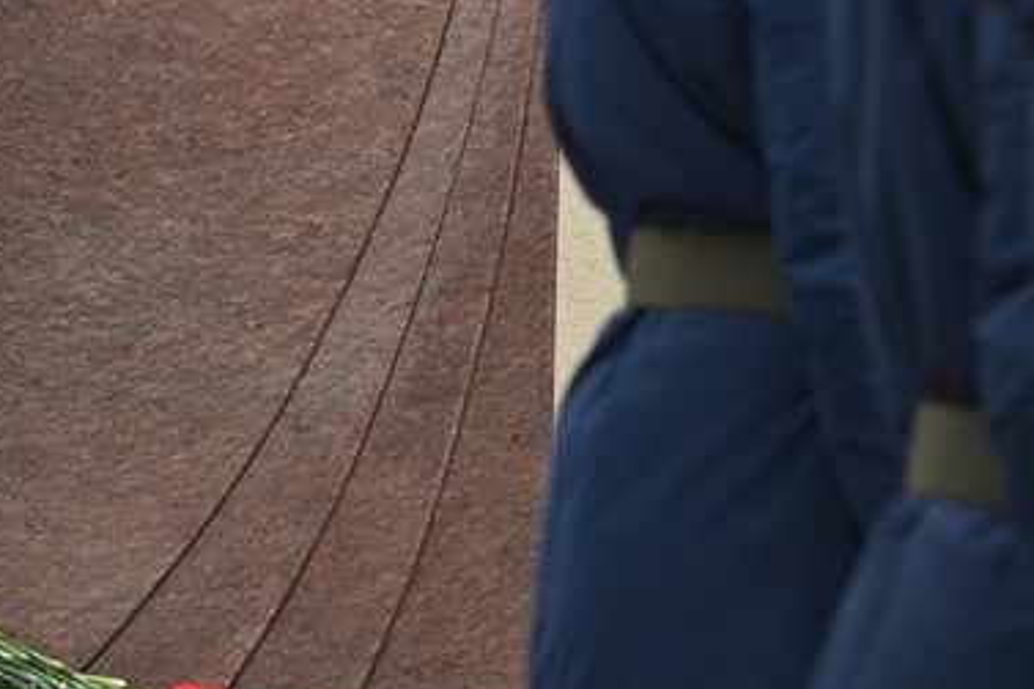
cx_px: -348
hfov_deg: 4.3
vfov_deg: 2.9
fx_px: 13723
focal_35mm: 478
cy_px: 103
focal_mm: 150
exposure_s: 1/200
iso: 800
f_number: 8
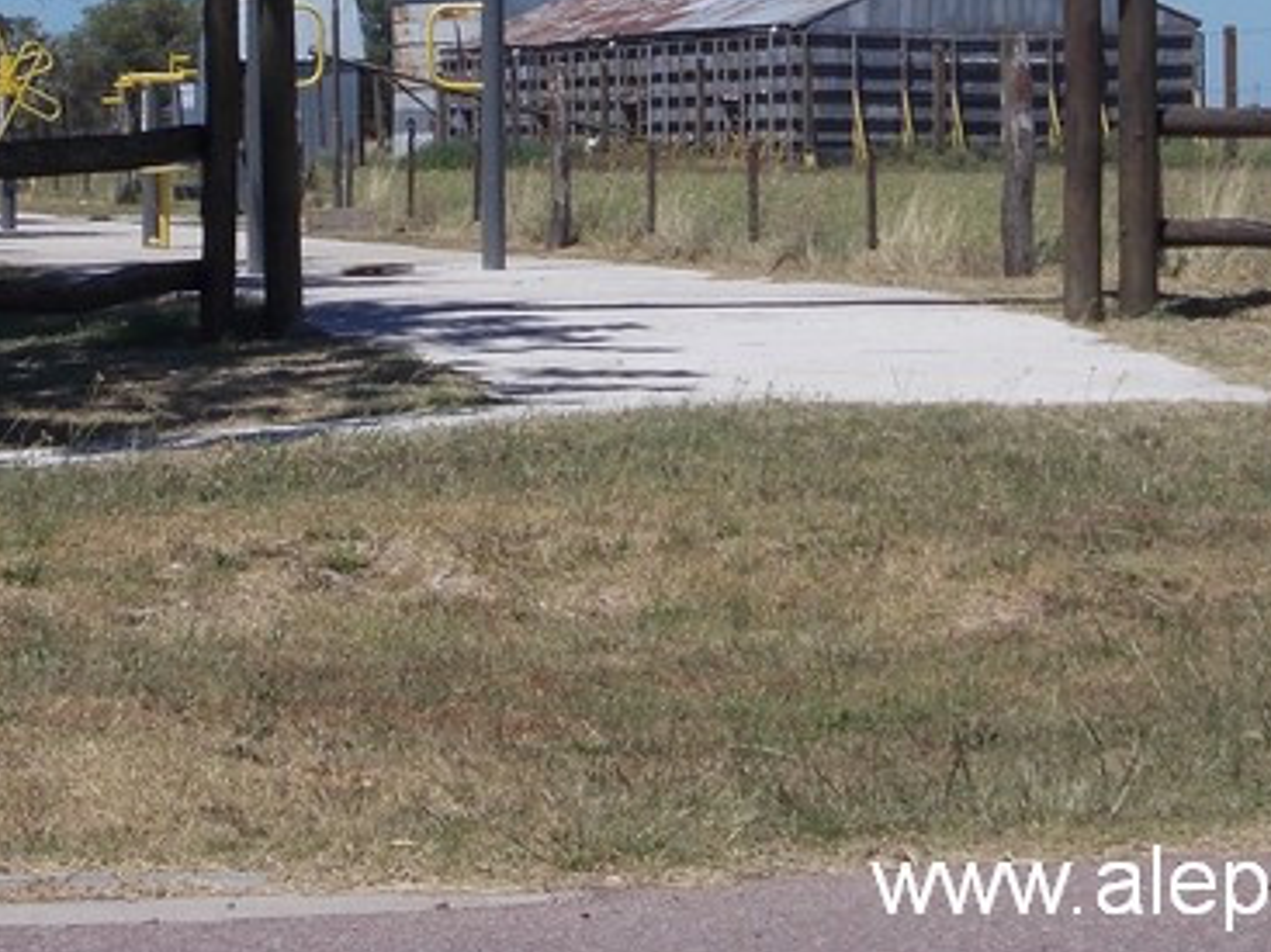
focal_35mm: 148
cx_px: 762
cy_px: 17
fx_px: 5432
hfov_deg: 13.3
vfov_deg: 9.9
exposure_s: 1/250
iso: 80
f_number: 8.6
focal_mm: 10
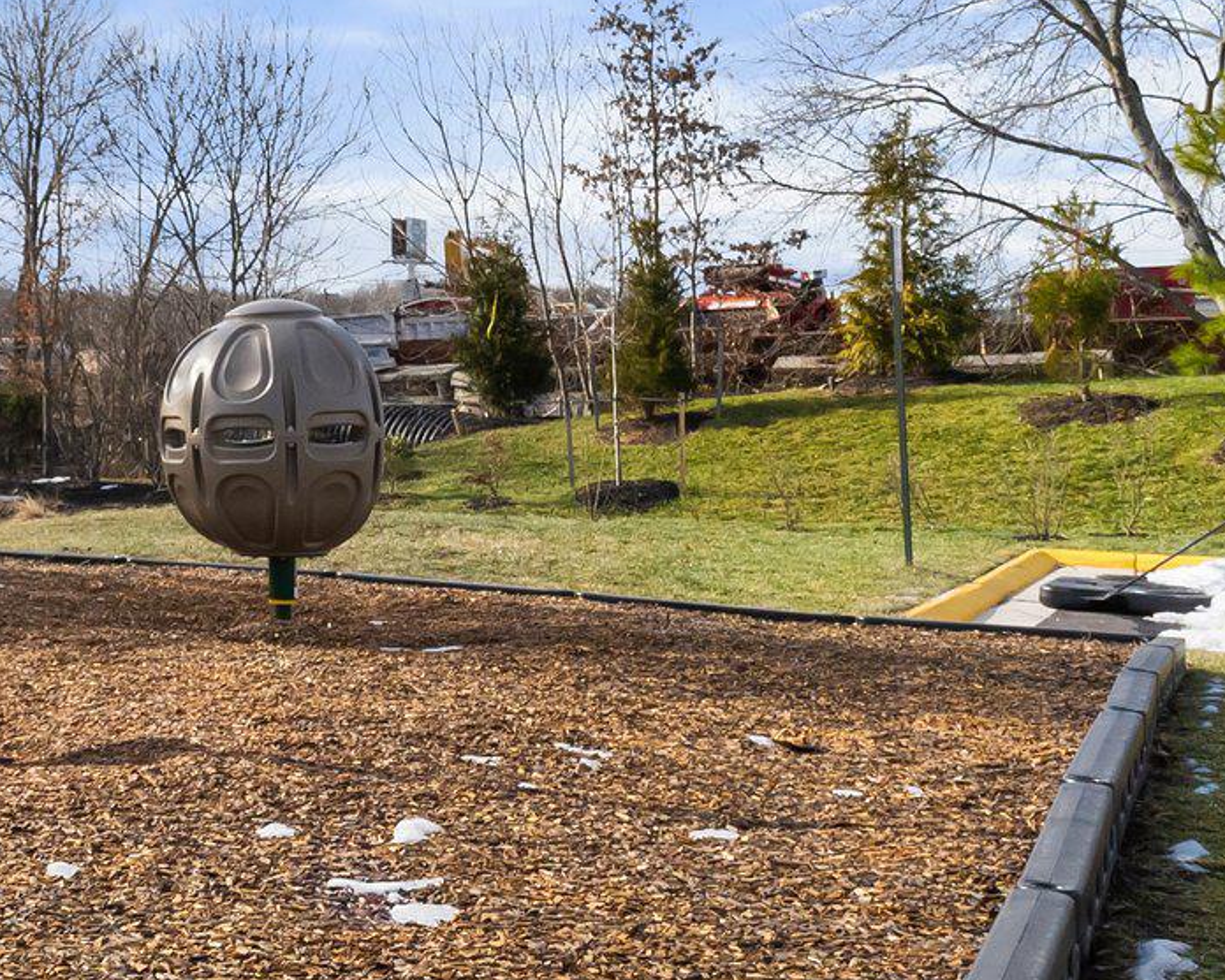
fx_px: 2103
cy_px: 421
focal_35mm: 58
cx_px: -313
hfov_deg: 27.7
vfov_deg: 26.2
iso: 800
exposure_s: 1/1600
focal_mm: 14
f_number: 8
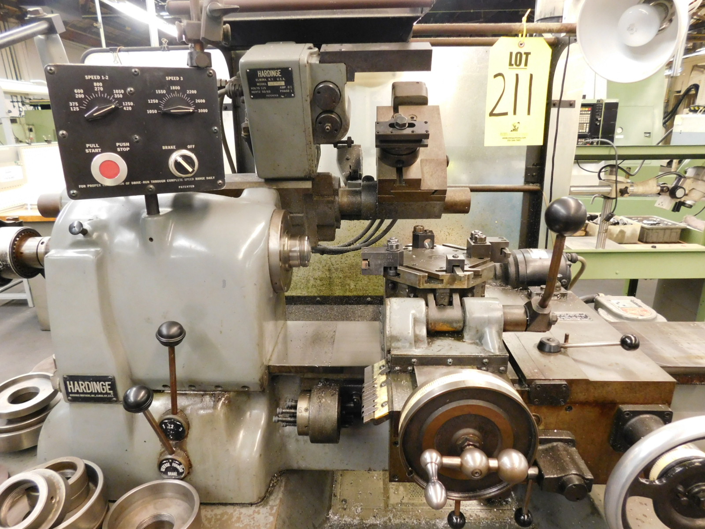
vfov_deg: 58.9
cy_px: 264
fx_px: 468
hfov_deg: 73.9
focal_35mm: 23
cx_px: 352
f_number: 3
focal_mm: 4
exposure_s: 1/20
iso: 400
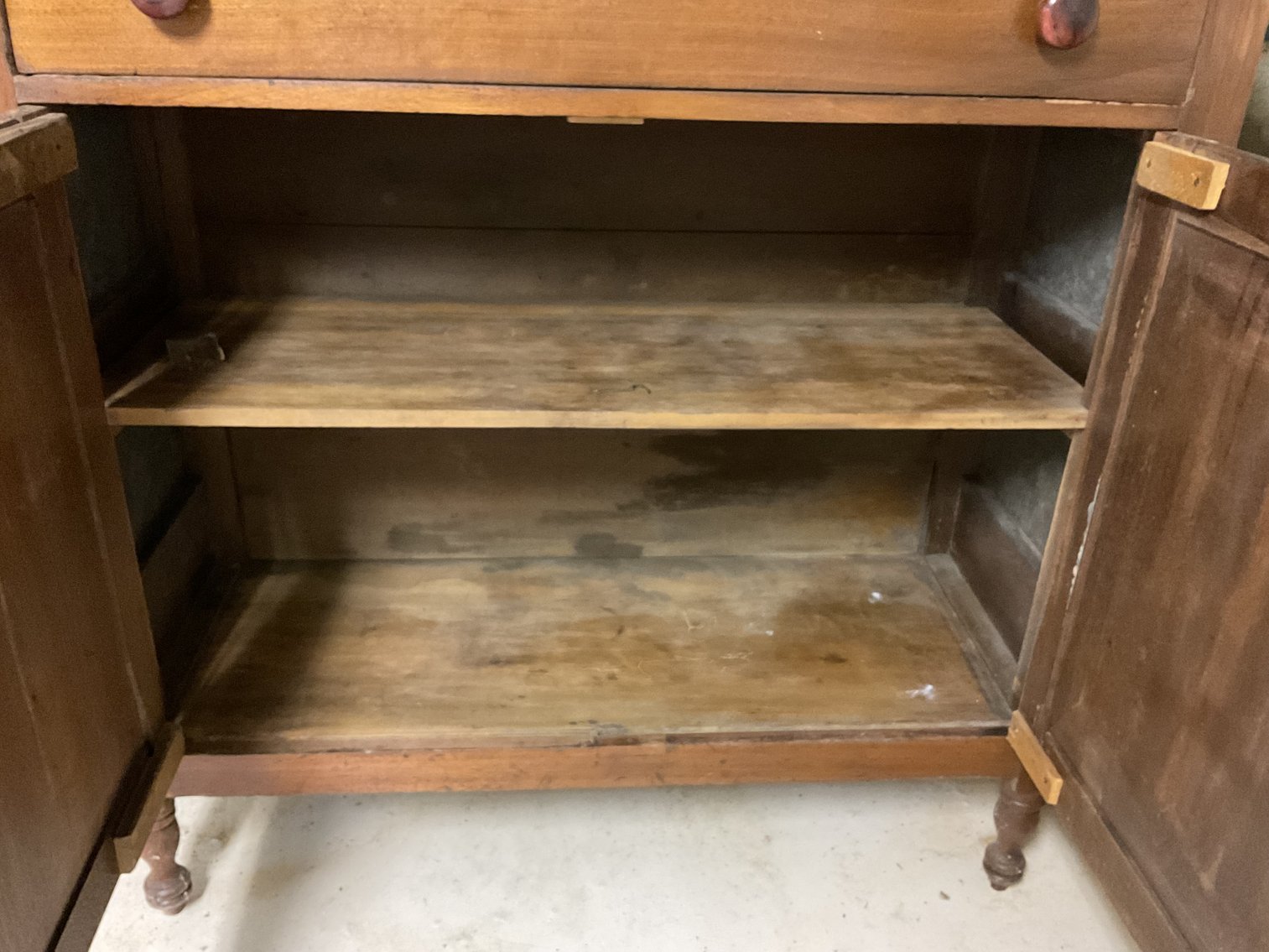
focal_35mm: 29
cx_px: 634
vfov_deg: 48.2
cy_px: 476
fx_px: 1063
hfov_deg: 61.7
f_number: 1.8
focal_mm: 3
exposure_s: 1/24
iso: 500
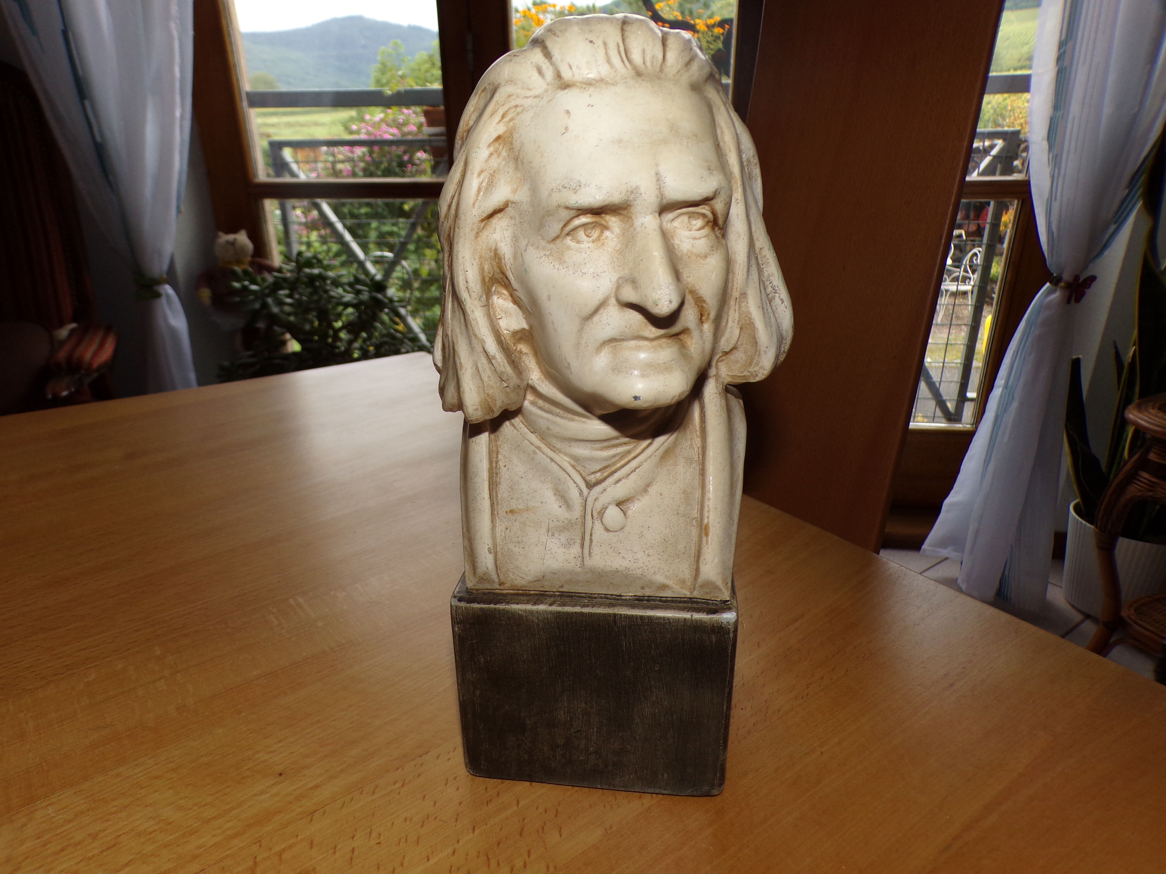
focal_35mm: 24
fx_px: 808
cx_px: 583
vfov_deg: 56.8
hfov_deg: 71.6
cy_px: 437
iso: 80
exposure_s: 1/60
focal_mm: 4.3
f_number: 3
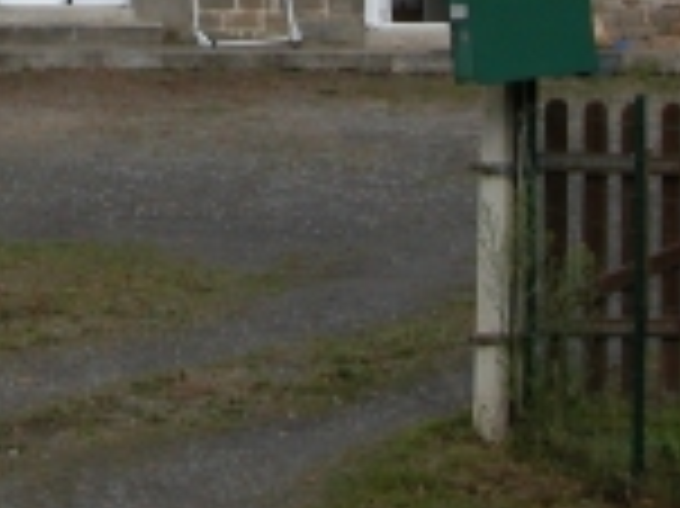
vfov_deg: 9.1
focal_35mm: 158
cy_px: -337
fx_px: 3101
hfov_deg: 12.4
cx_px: 54
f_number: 5.6
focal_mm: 8.9
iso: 100
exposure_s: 1/227
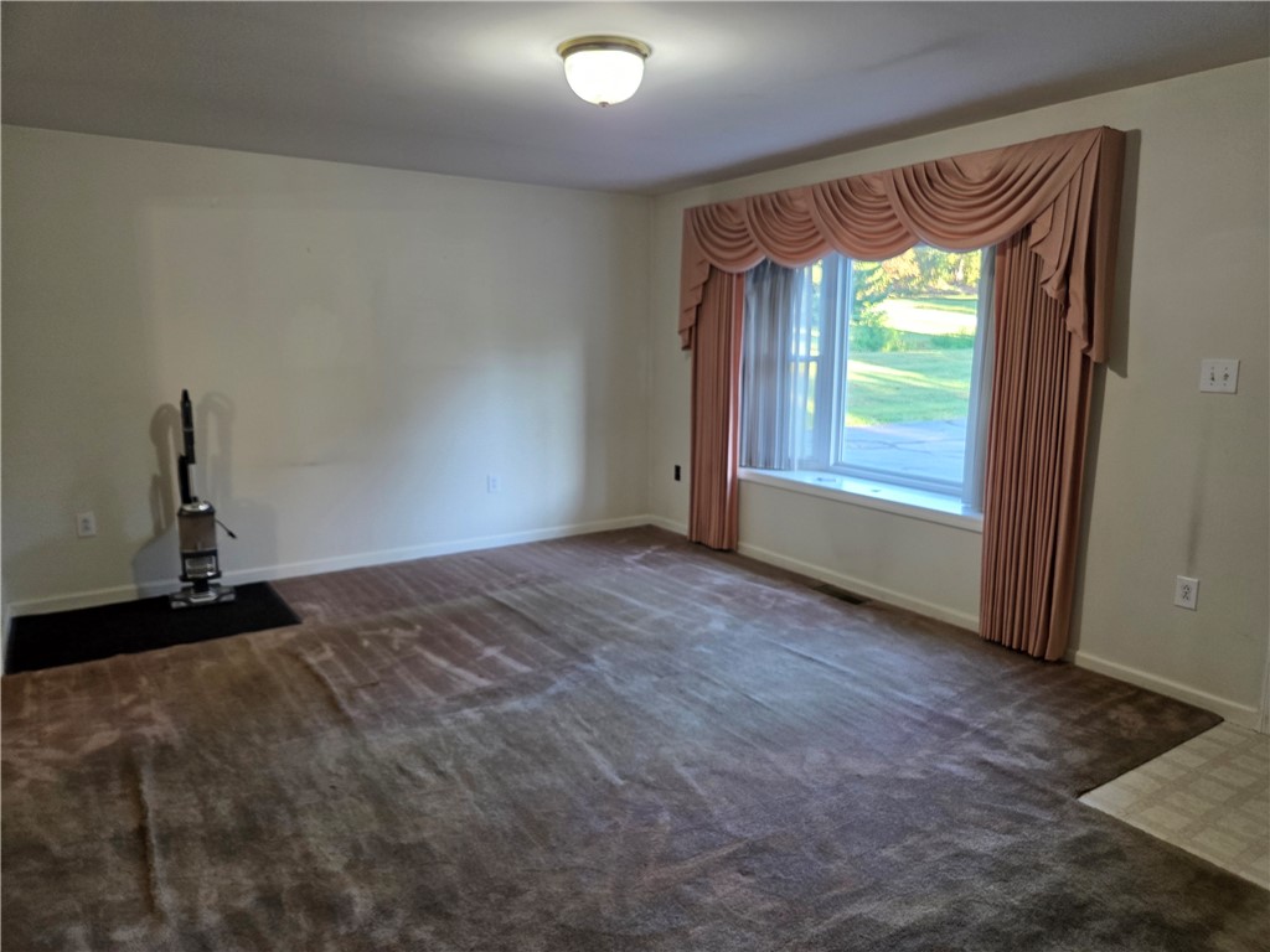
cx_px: 635
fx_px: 844
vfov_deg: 58.9
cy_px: 476
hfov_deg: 73.9
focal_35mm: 23
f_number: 1.8
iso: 320
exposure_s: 1/120
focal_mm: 5.4
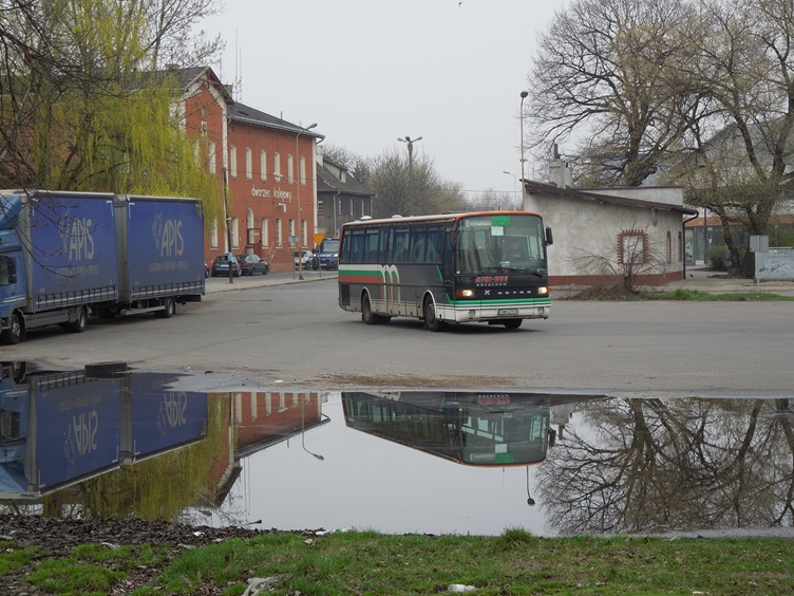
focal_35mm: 83
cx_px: 379
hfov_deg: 23.6
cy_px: 308
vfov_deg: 17.8
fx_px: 1904
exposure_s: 1/250
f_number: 4.5
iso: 100
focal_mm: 14.1
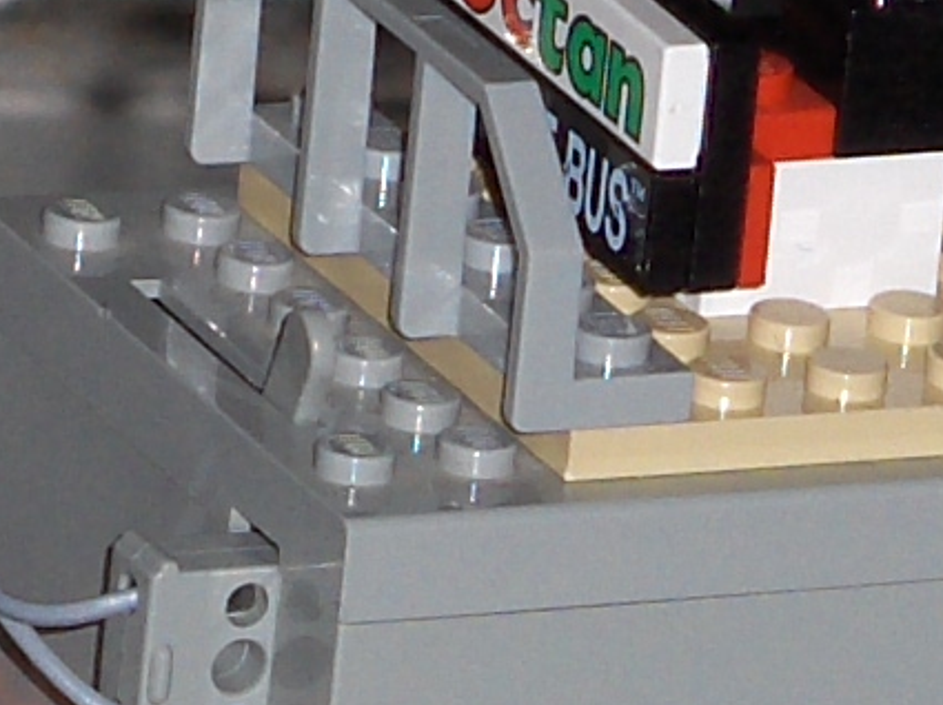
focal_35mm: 713
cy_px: 1140
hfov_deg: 2.8
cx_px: 808
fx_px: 19407
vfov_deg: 2.1
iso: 60
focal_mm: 24.2
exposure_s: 1/150
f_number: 4.5
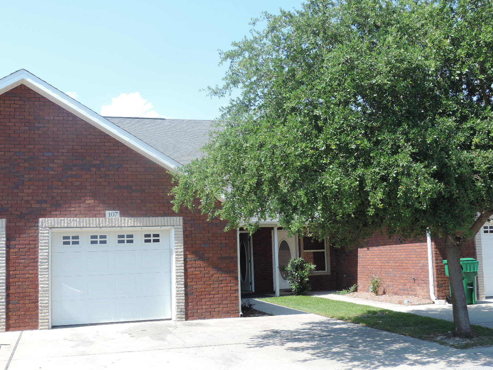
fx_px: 612
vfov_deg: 33.6
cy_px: 185
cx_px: 246
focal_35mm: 43
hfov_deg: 43.9
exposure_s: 1/400
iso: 80
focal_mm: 7.6
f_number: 3.4
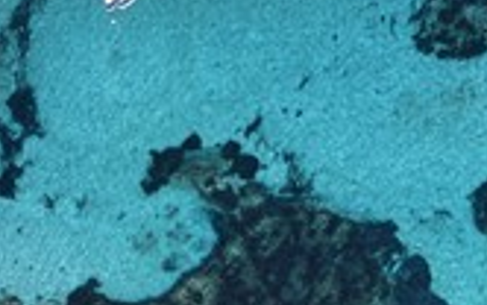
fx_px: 2391
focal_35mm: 180
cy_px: 35
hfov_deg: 11.4
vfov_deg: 7.3
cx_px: 613
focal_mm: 70
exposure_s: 1/1000
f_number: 5.6
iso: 320
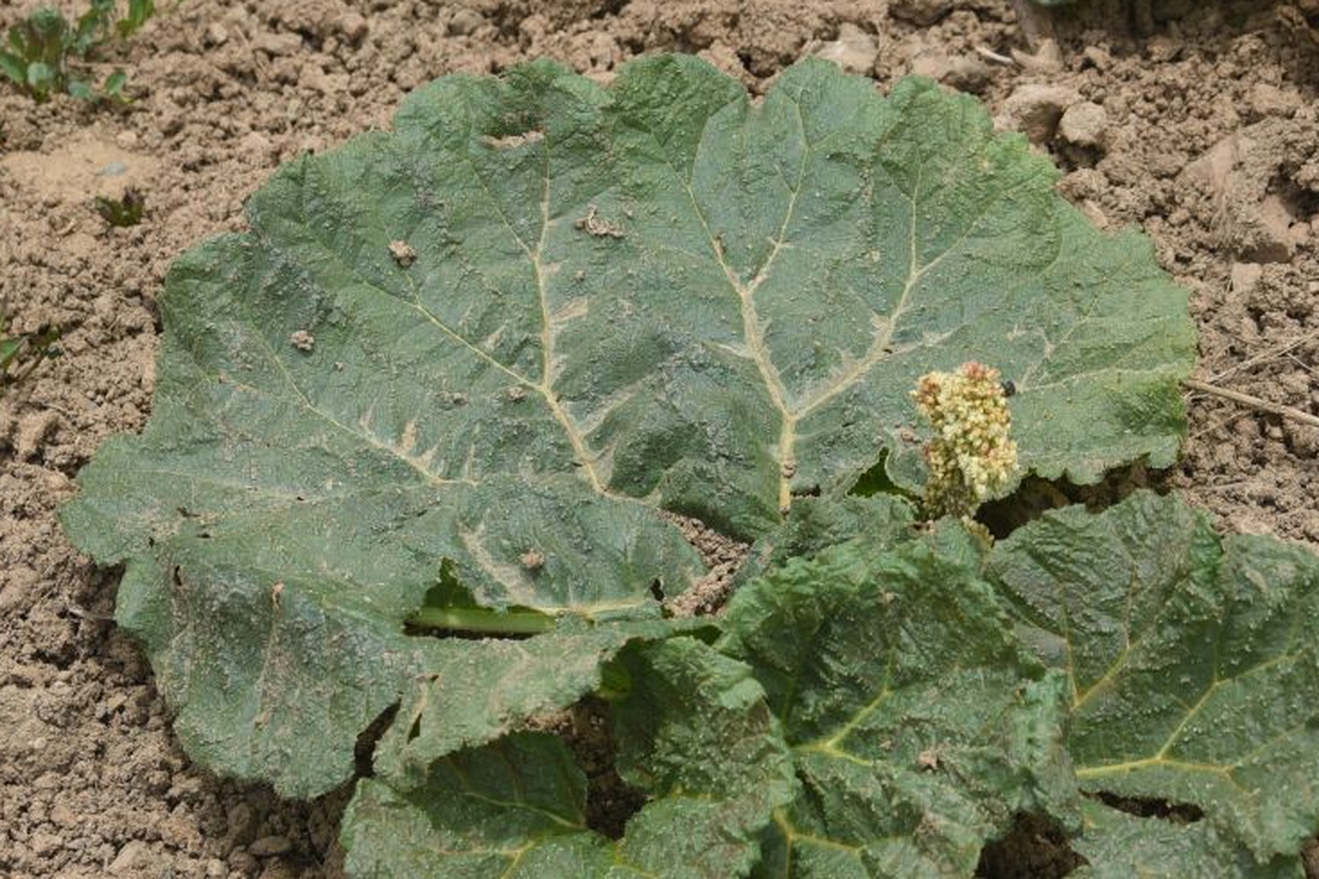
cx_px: 718
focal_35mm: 99
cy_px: 537
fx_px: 3627
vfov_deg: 13.8
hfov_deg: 20.6
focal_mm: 56
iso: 160
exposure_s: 1/250
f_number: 9
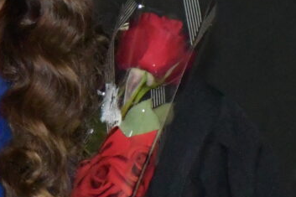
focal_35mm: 539
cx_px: -210
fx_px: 4430
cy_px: 149
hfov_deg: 3.8
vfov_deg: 2.5
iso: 6400
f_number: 5
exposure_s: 1/60
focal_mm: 66
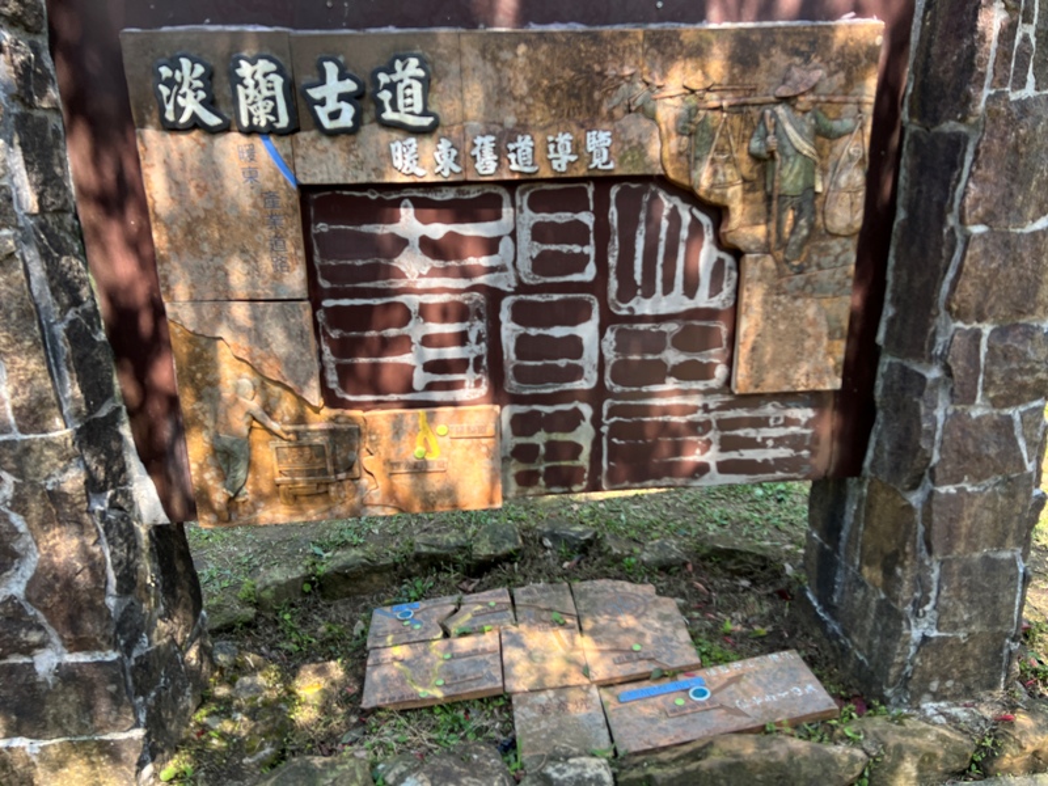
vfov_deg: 53.1
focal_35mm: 26
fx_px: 787
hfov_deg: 67.3
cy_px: 393
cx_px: 524
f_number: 1.5
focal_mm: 5.7
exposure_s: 1/1209
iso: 50
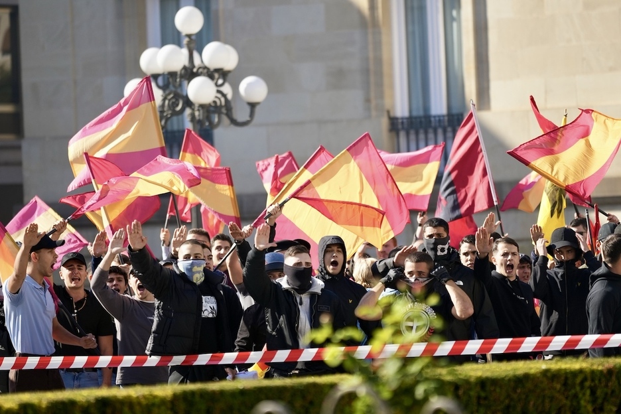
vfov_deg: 5.2
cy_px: 207
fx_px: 4536
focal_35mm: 263
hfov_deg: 7.8
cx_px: 310
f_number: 2.8
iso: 250
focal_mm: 175.5
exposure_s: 1/2500
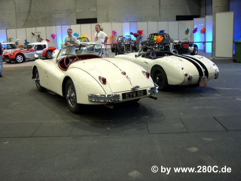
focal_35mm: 38
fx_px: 265
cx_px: 120
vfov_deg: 37.7
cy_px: 90
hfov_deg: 49.0
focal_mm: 6.2
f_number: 2.7
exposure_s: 1/80
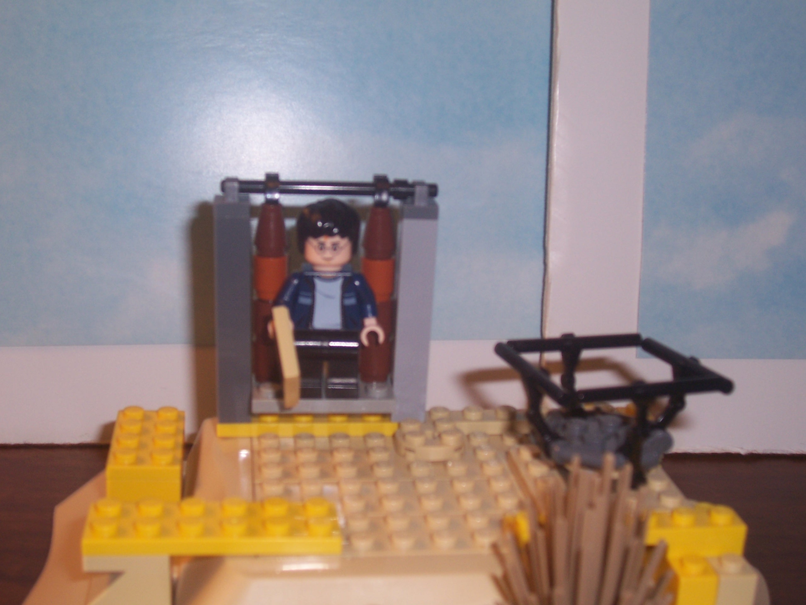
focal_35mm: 53
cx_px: 403
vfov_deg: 27.5
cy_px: 302
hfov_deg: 36.2
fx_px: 1234
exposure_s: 1/60
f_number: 3.4
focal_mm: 8.6
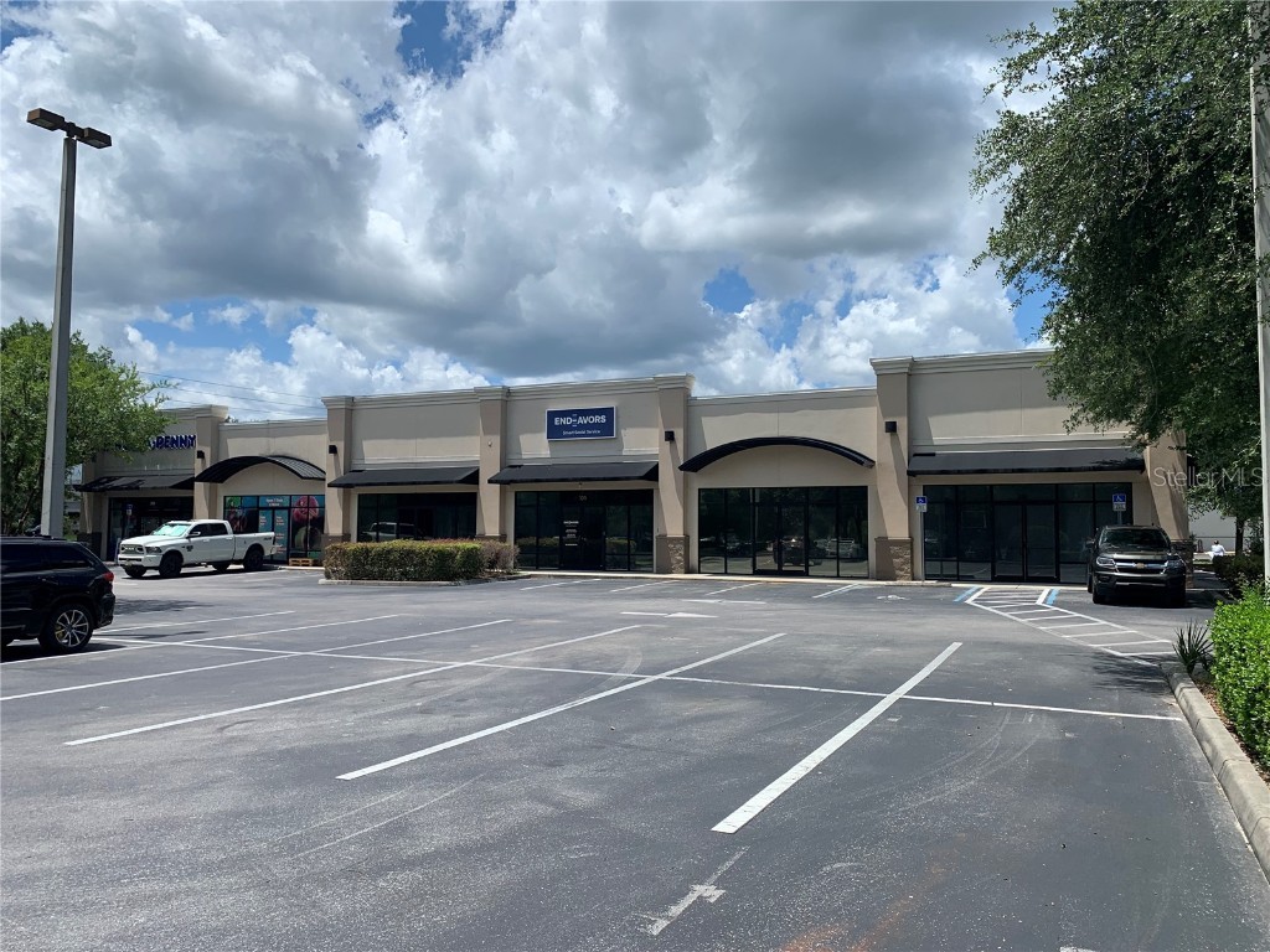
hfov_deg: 67.3
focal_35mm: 26
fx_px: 954
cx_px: 635
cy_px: 476
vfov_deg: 53.1
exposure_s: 1/3650
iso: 25
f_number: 1.8
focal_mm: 4.25
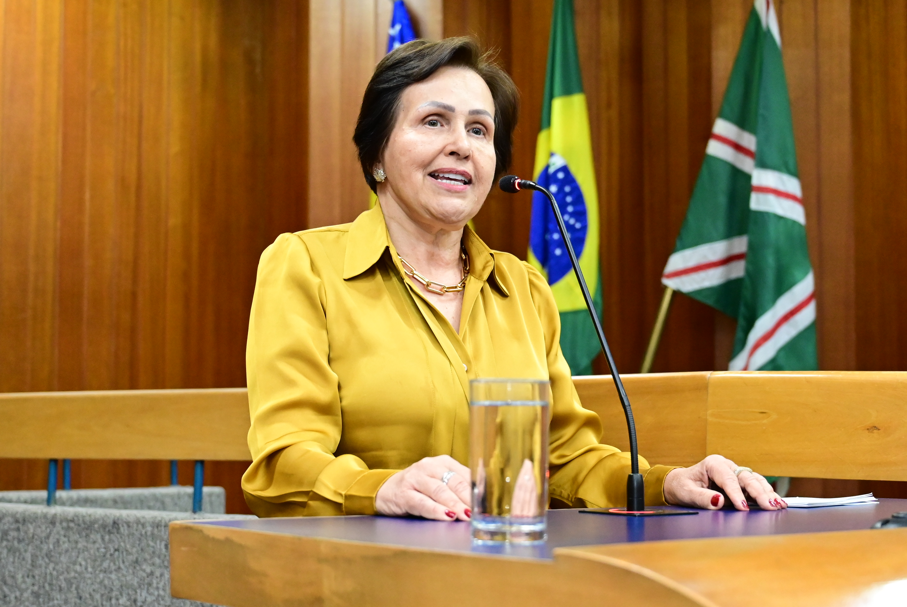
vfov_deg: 21.3
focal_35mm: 64
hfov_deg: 31.4
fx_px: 1614
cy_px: 304
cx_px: 454
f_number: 4
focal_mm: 43
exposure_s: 1/125
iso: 5000
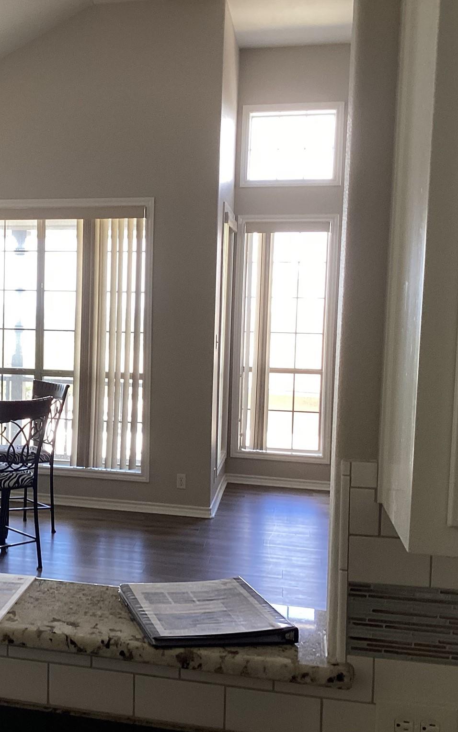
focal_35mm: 44
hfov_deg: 28.2
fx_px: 878
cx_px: 54
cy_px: 366
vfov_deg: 45.3
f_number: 2.4
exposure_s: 1/120
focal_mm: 3.3
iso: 80
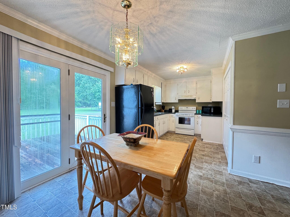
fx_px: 117
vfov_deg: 85.7
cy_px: 108
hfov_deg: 102.1
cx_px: 145
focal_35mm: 14
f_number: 2.2
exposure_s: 1/60
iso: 250
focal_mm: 2.22
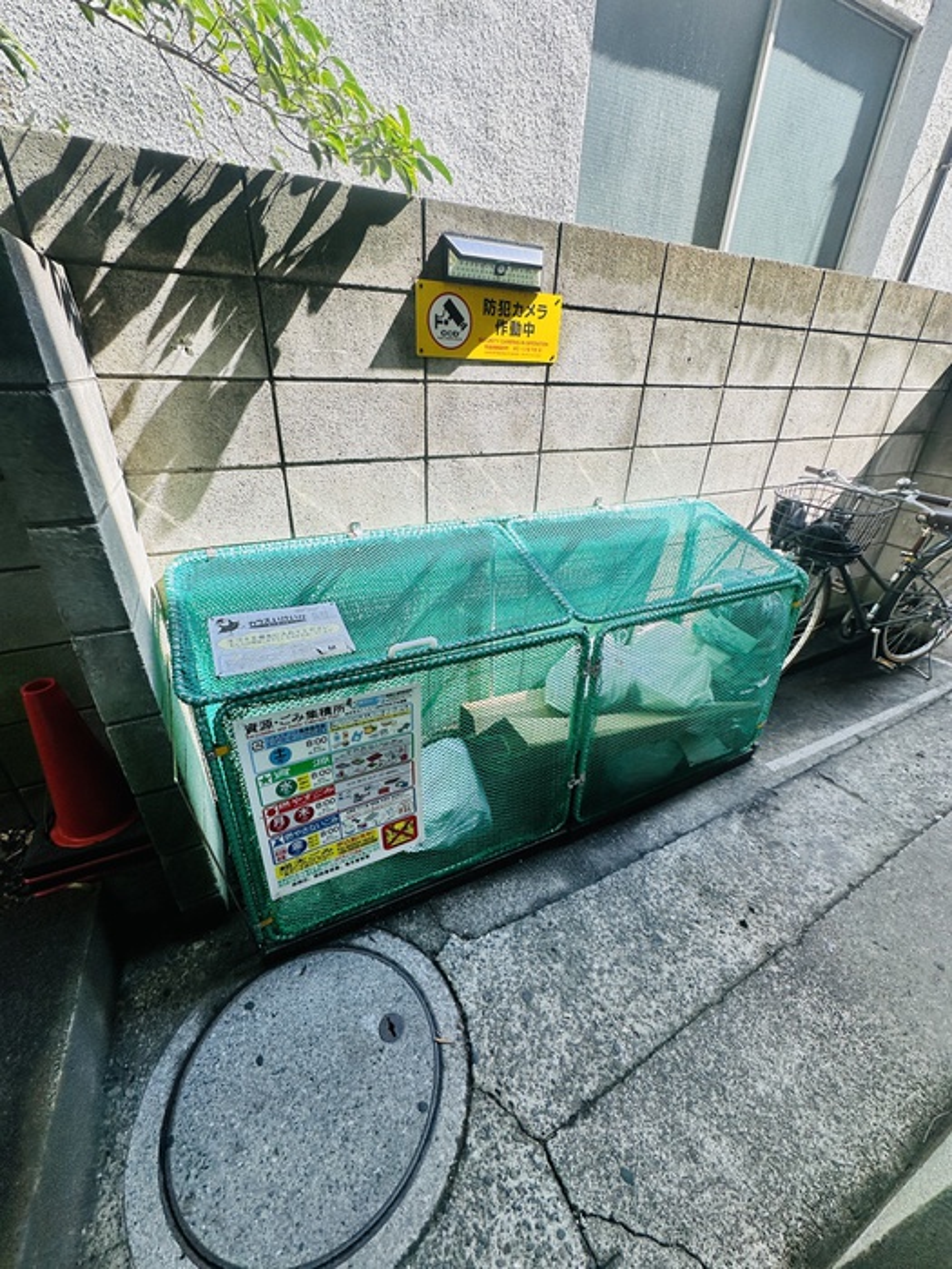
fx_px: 513
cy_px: 634
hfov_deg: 85.7
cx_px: 476
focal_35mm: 14
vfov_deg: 102.1
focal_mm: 2.22
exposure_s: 1/302
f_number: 2.2
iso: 40
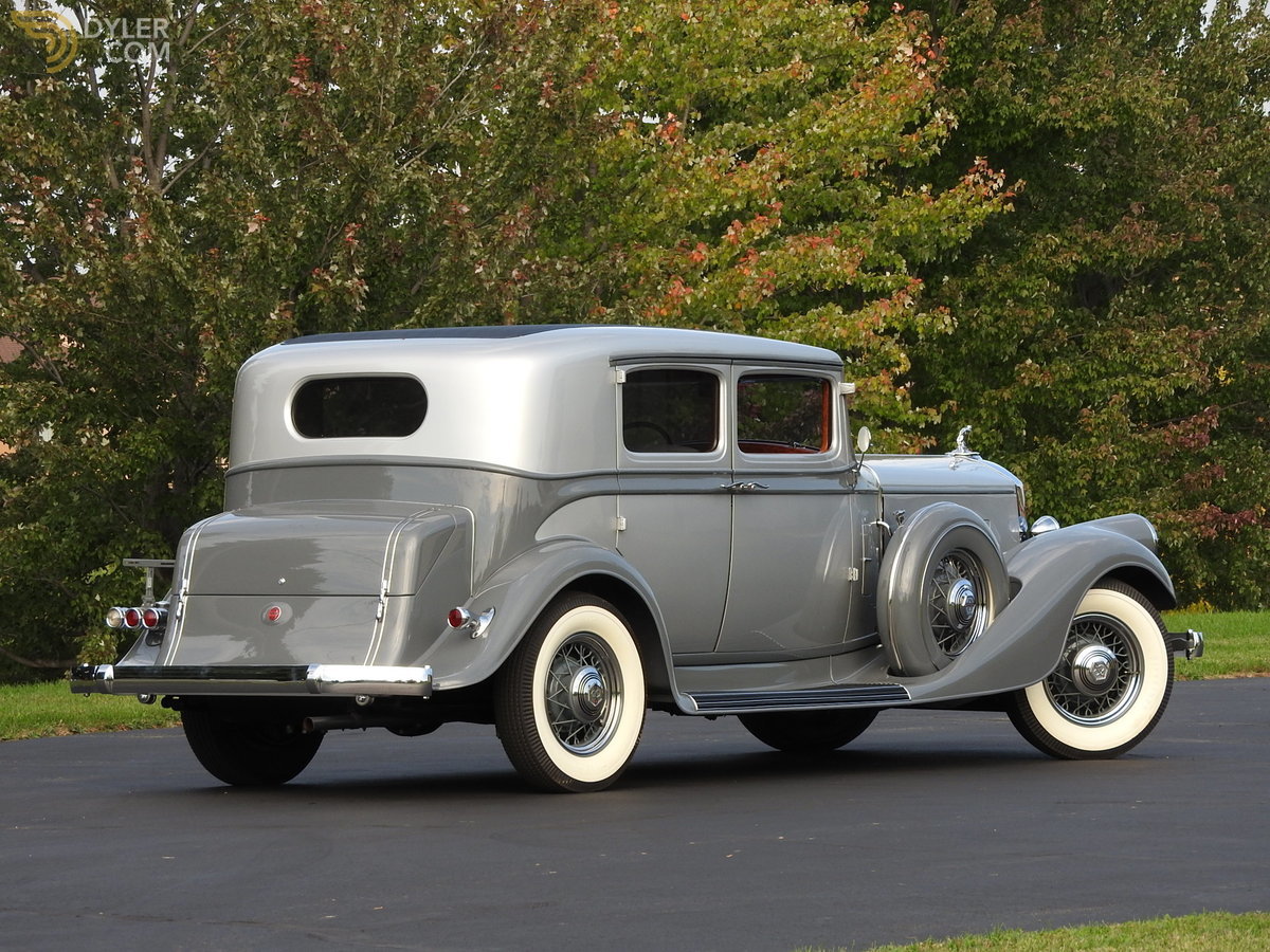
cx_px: 635
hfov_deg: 9.0
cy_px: 476
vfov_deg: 6.8
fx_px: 8071
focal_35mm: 220
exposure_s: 1/200
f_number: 5.3
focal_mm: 39.4
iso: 100
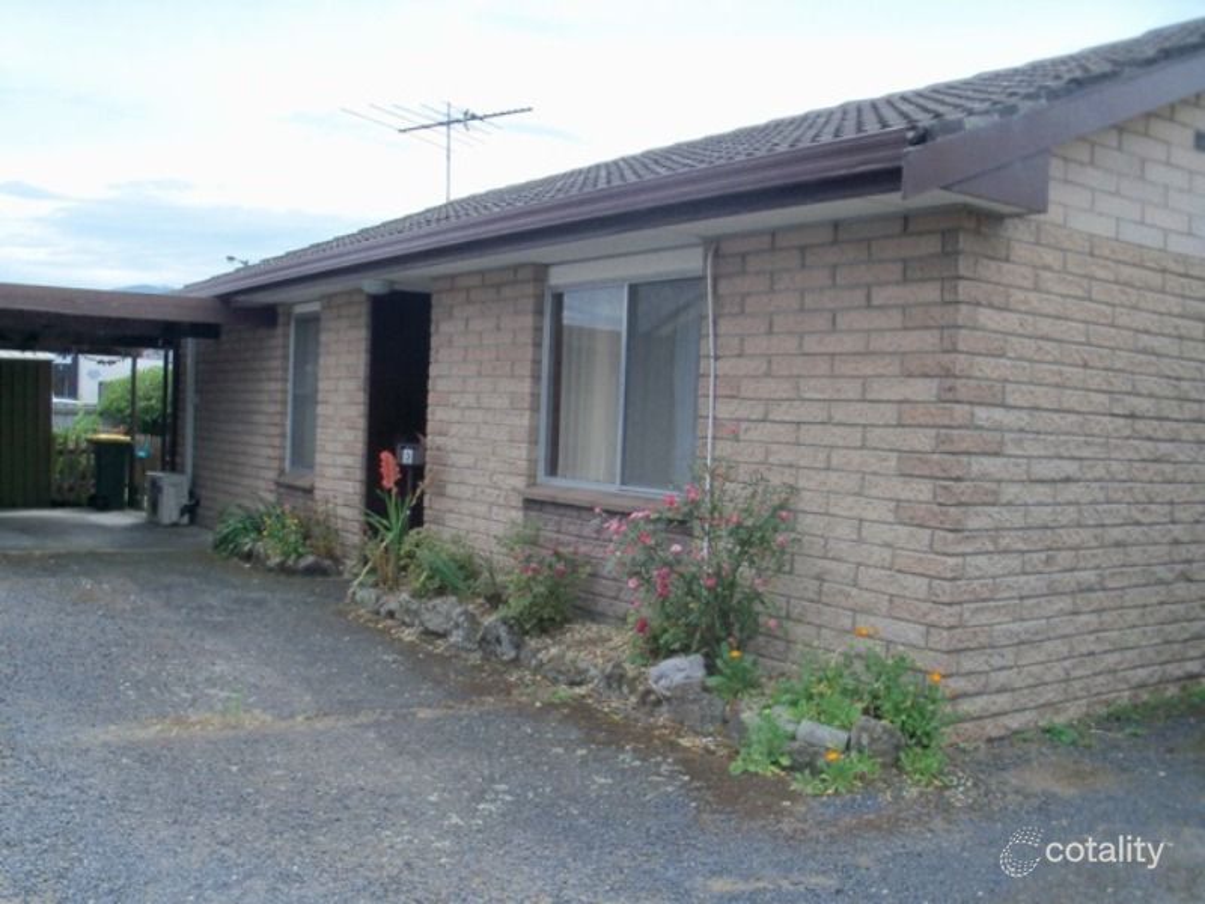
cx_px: 602
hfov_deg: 52.6
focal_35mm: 35
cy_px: 452
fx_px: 1218
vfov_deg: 40.7
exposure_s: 1/640
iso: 160
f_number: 3
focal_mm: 6.3
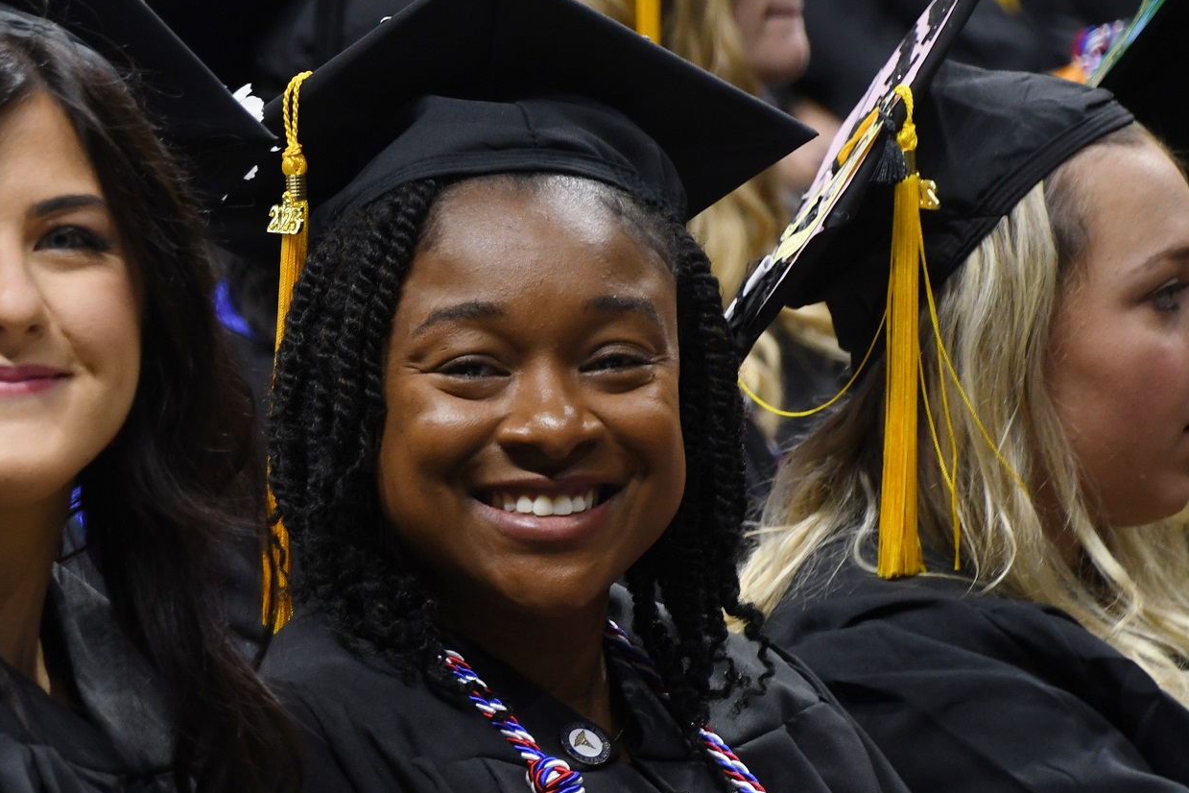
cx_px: 144
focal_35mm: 313
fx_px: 10337
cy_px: 534
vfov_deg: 4.4
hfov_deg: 6.6
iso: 1000
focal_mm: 116
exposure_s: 1/80
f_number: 5.6
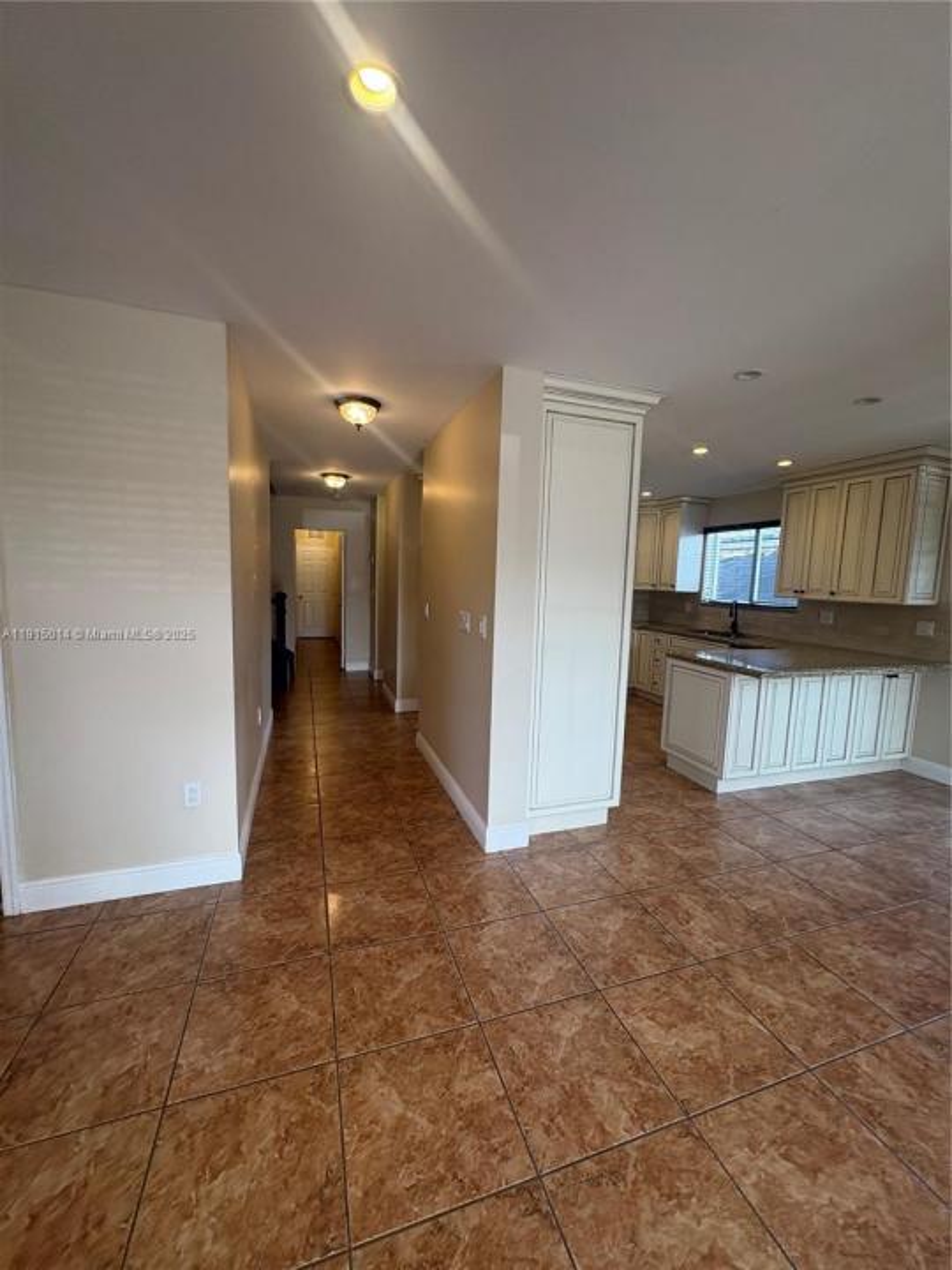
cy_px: 635
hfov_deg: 85.7
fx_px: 513
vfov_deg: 102.1
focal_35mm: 14
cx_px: 476
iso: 80
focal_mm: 2.22
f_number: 2.2
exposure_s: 1/120
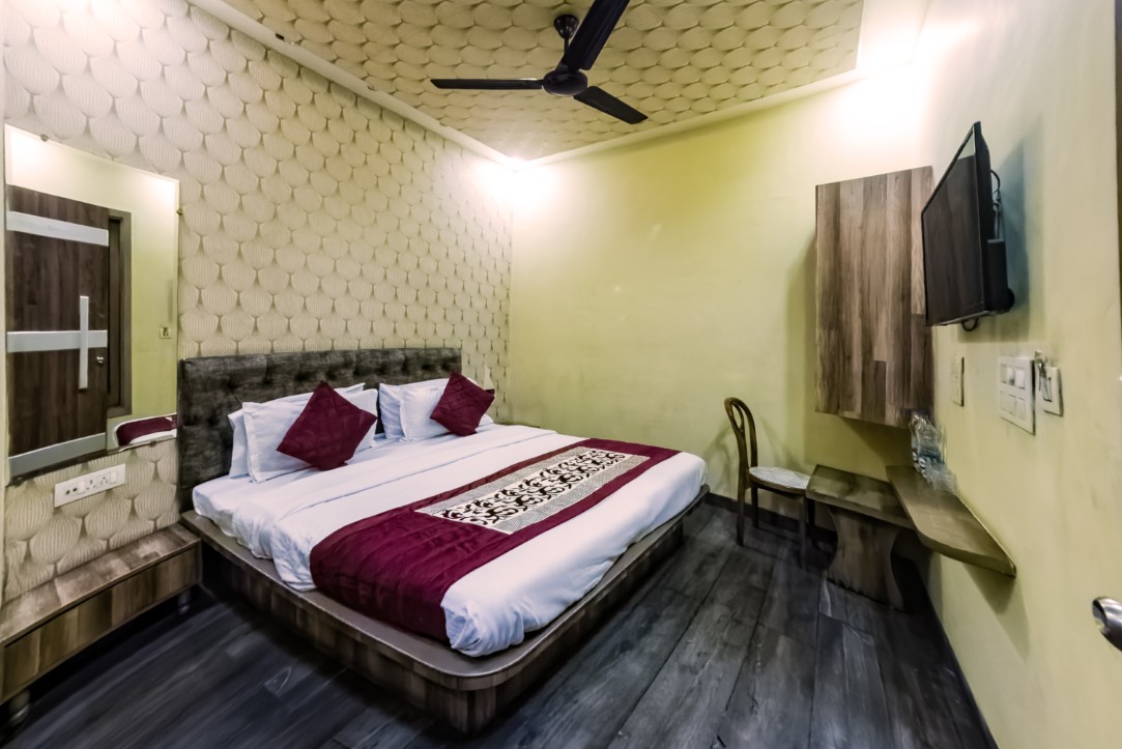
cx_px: 561
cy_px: 374
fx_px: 624
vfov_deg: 62.0
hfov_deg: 84.0
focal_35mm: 20
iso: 1000
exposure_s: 1/100
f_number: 8
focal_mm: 20
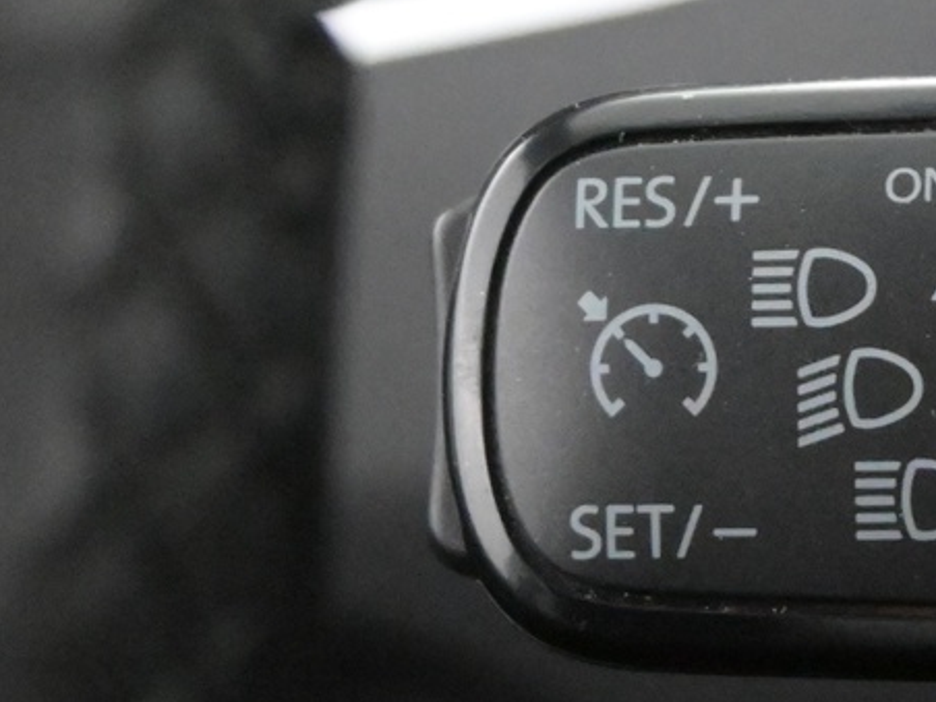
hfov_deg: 10.5
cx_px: 1093
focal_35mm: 186
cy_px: 335
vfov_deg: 8.0
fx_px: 5029
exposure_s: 1/60
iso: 9000
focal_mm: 36
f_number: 5.3
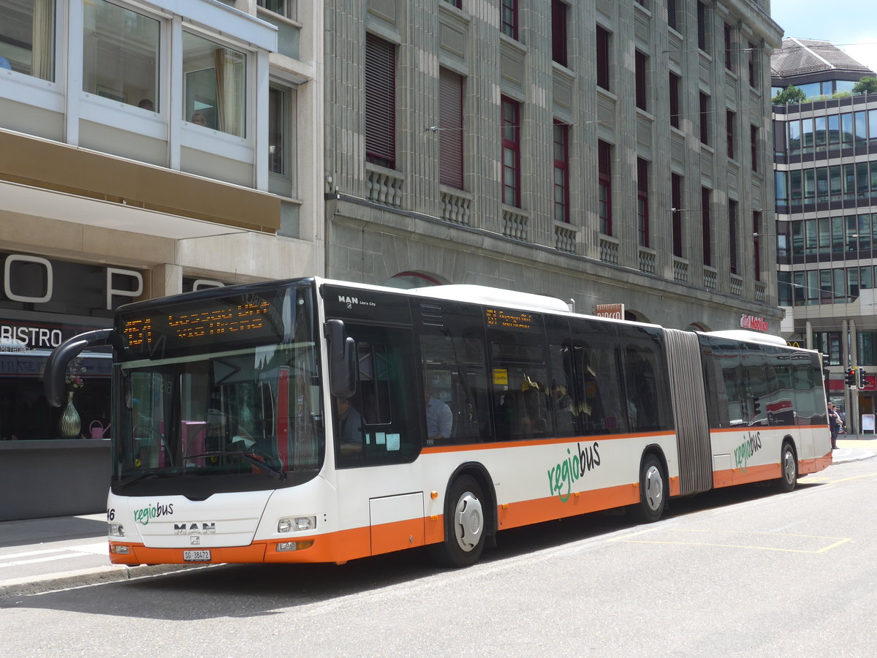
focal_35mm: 49
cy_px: 329
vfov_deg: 29.7
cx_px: 438
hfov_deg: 38.9
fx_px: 1241
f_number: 3.2
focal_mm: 10.1
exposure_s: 1/500
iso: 80
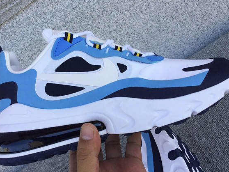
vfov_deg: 29.1
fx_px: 331
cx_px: 101
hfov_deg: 38.1
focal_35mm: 50
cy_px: 75
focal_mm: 3.3
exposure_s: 1/291
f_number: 2.4
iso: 25
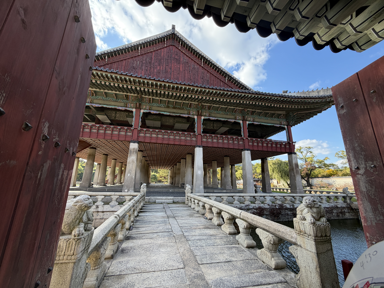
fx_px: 155
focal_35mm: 14
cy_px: 144
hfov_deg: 102.1
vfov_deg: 85.7
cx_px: 192
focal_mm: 2.22
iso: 50
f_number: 2.2
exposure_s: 1/296
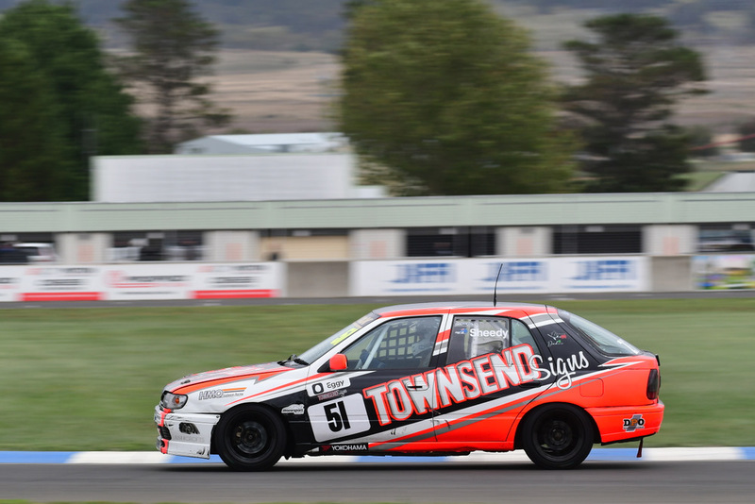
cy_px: 252
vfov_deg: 4.2
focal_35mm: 330
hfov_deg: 6.2
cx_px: 378
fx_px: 6923
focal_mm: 220
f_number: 10
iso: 320
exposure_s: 1/250
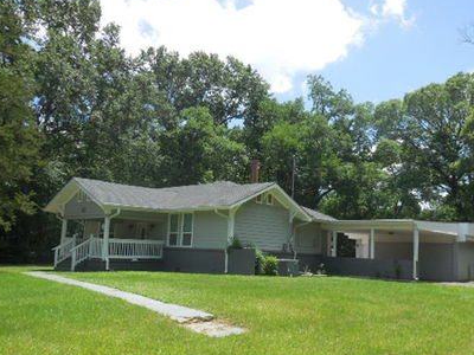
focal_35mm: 32
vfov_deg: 44.1
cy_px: 195
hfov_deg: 56.7
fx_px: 438
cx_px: 265
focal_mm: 4.5
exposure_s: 1/1000
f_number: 3.1
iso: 125
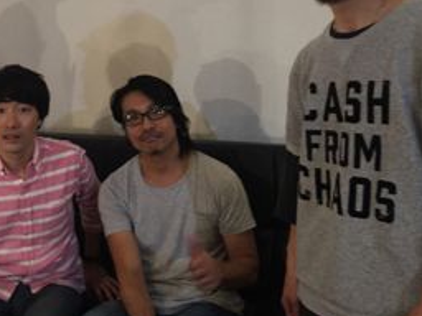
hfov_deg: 36.3
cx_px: 87
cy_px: 91
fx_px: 622
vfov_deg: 28.3
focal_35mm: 51
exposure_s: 1/15
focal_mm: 4.15
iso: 250
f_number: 2.2
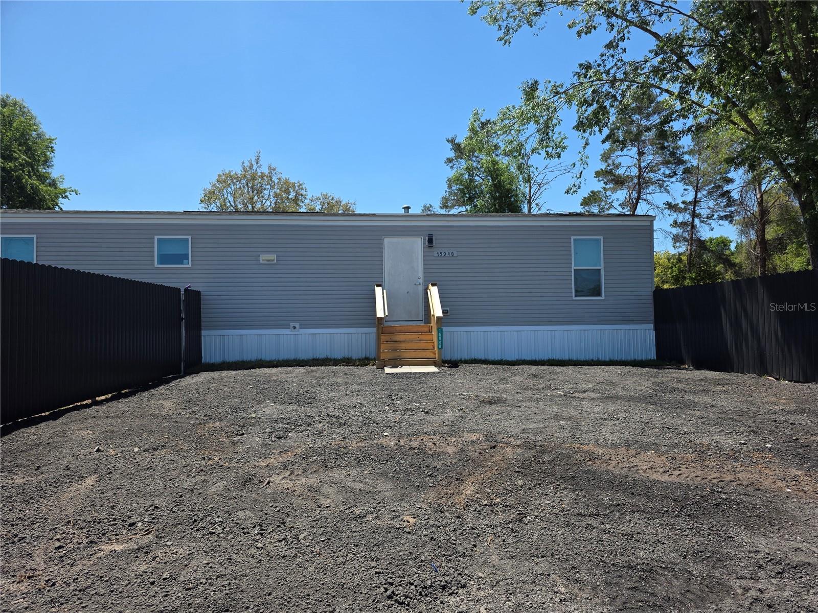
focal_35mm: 23
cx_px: 409
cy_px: 306
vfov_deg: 58.9
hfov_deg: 73.9
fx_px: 544
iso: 80
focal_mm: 6.3
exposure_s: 1/4434
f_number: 1.7
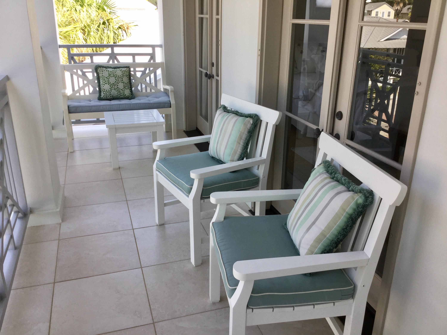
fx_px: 400
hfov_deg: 58.4
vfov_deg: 45.4
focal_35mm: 31
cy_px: 168
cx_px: 224
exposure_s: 1/177
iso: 25
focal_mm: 3.3
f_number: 2.4
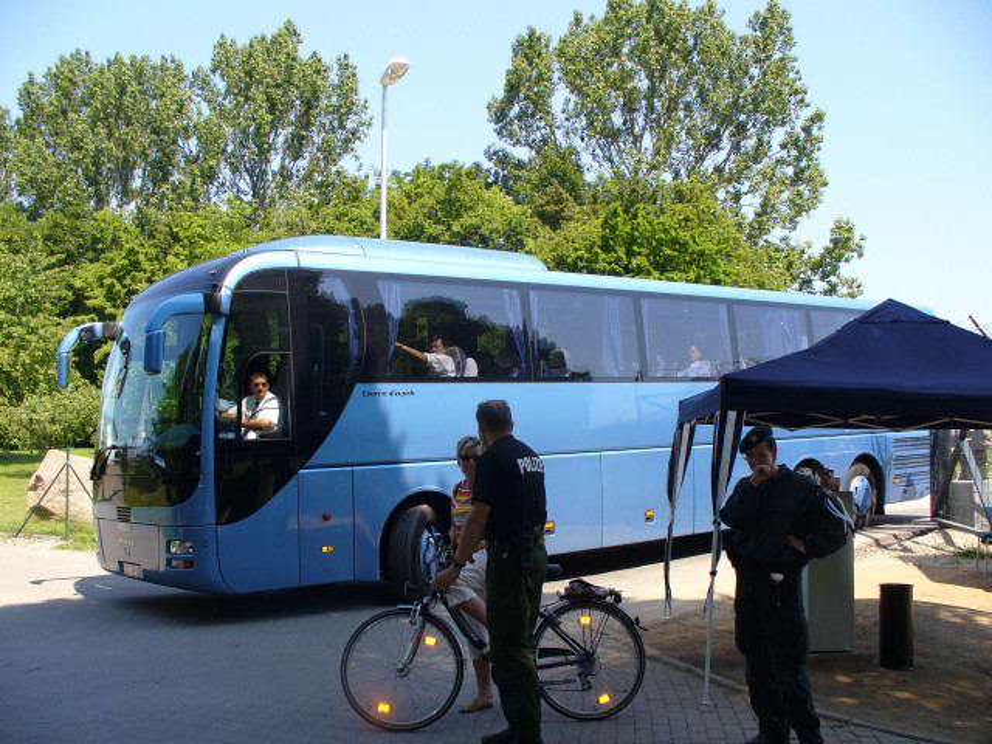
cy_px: 372
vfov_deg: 38.7
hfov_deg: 50.1
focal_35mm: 37
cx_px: 496
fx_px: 1060
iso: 80
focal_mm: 6.1
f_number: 5.6
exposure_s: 1/125
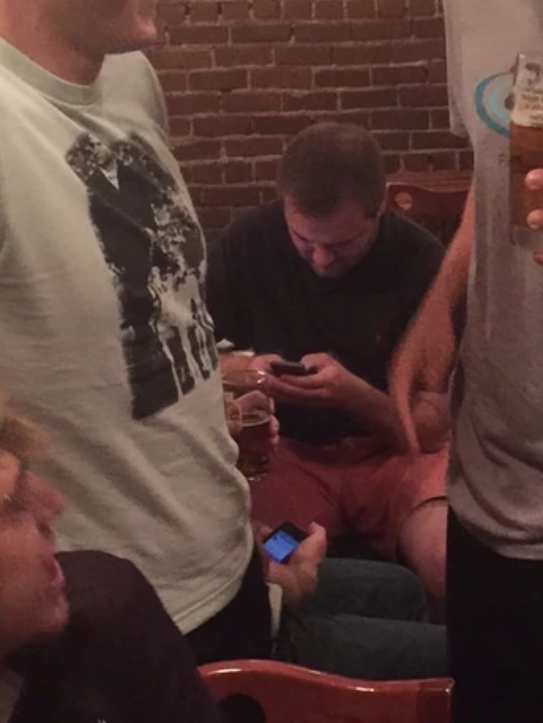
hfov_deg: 18.1
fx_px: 1693
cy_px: 488
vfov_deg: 24.0
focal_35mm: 81
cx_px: 433
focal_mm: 4.15
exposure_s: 1/4
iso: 125
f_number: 2.2
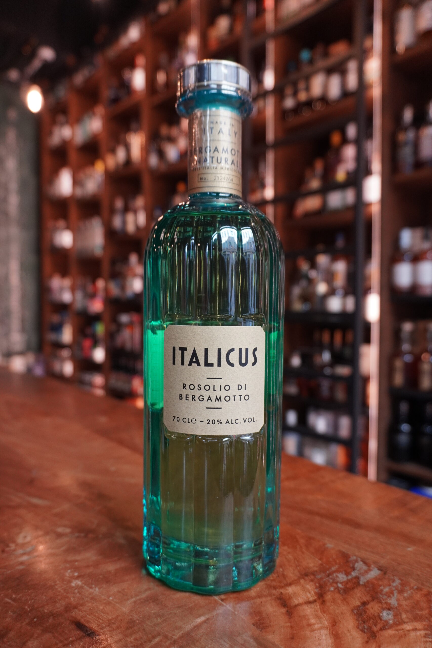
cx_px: 216
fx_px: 486
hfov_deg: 47.9
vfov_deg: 67.4
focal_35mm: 27
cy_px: 324
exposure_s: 1/160
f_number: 4
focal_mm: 18
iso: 1000
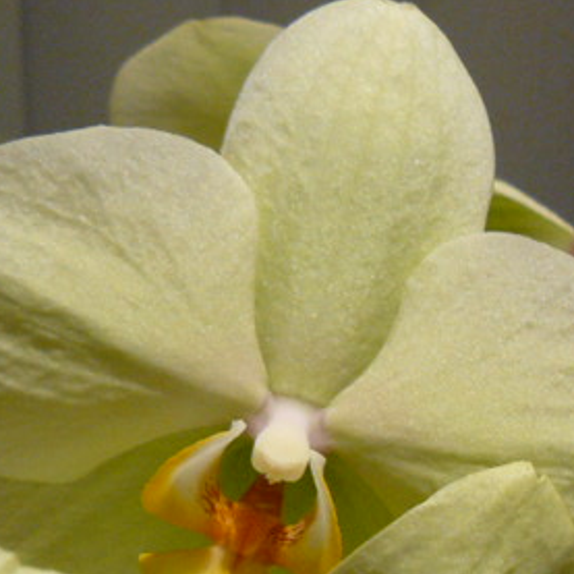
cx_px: 470
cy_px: 475
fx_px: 1688
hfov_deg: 19.1
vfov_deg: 19.1
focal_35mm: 90
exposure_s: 1/15
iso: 200
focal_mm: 6
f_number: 2.8
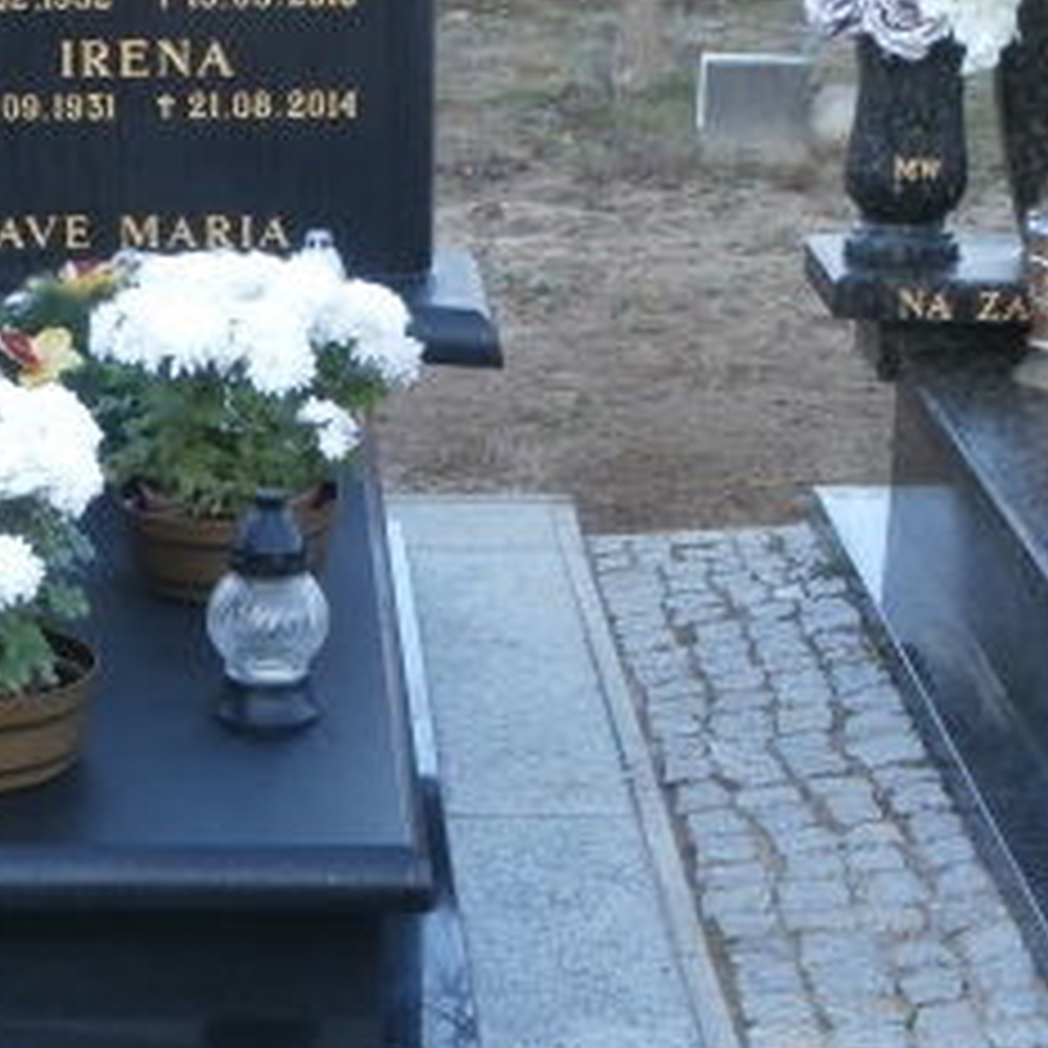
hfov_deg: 15.1
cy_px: 463
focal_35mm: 114
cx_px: 112
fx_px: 3905
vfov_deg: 15.3
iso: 100
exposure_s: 1/50
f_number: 4.2
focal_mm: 8.29
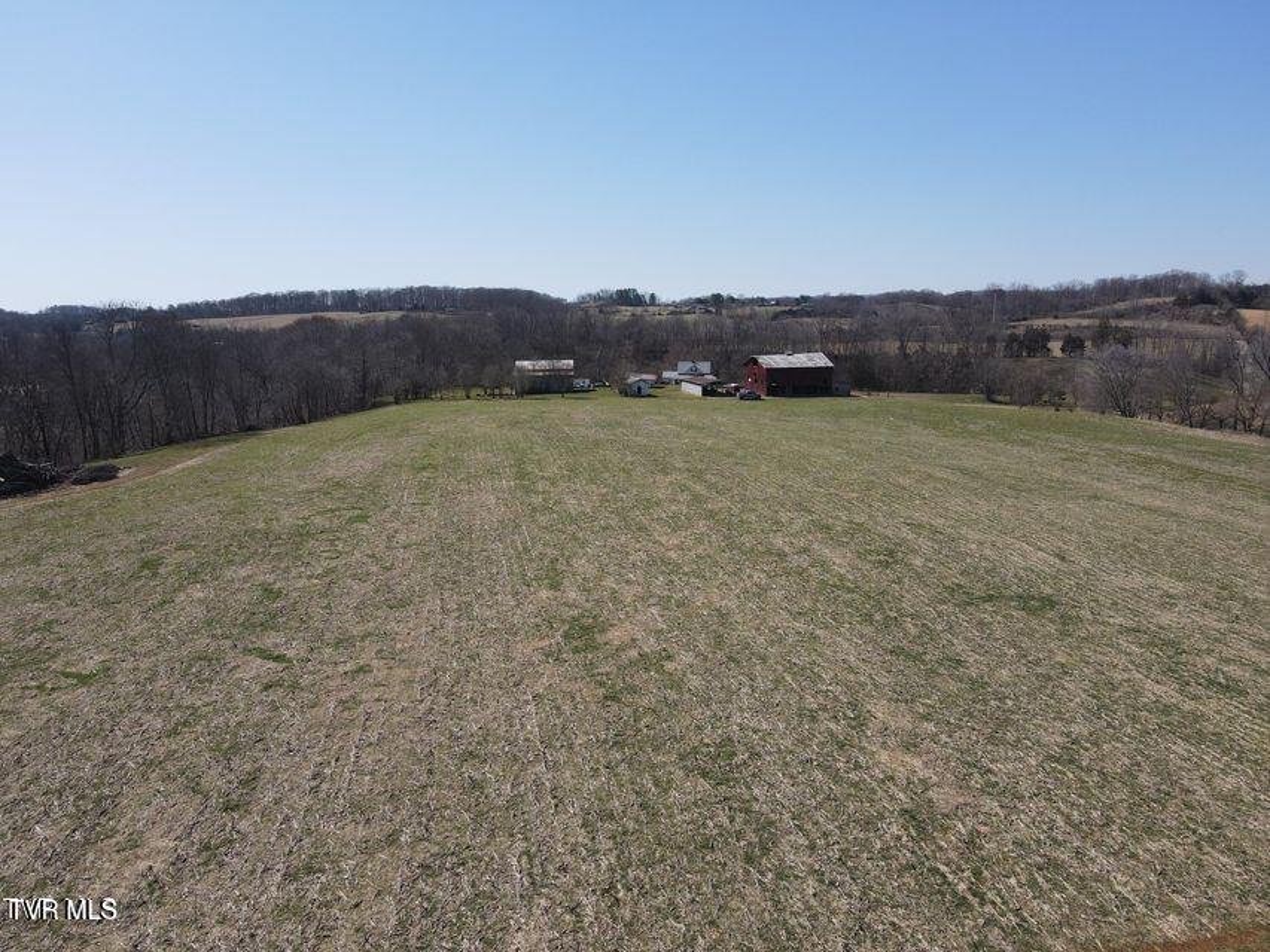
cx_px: 635
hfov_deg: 71.6
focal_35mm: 24
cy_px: 476
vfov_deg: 56.8
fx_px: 881
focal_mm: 4.5
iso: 100
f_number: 2.8
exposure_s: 1/800
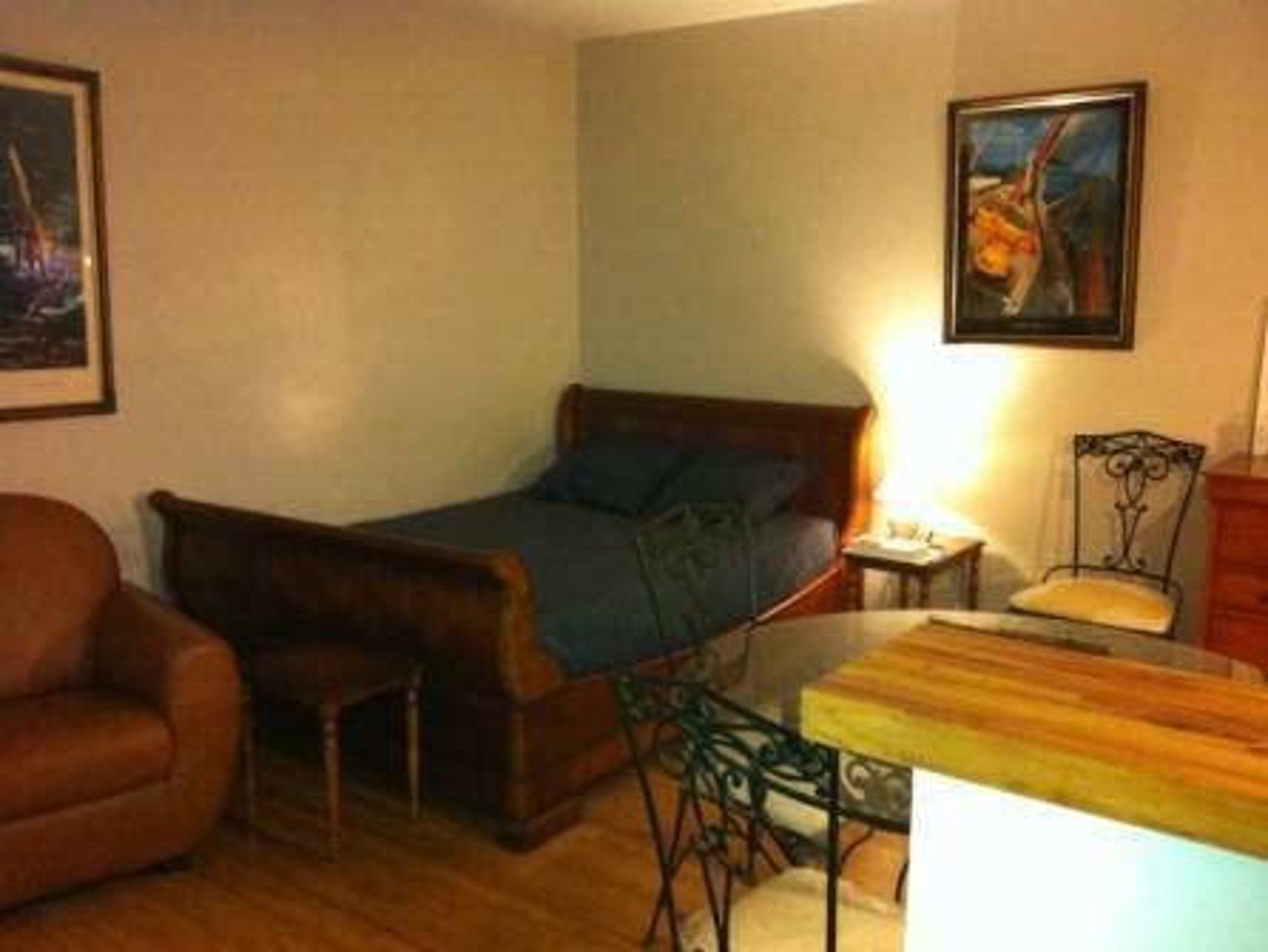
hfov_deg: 52.6
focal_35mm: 35
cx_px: 634
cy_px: 476
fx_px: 1283
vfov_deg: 40.7
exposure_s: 1/15
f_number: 2.8
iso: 500
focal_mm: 3.85
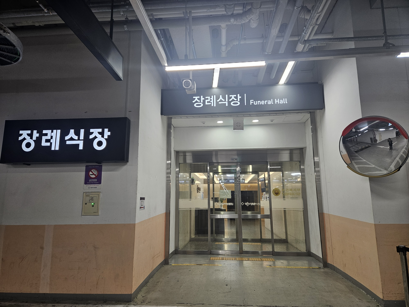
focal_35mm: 23
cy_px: 154
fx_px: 272
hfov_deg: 73.9
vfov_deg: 58.9
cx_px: 204
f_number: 1.8
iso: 125
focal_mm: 5.4
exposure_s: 1/120
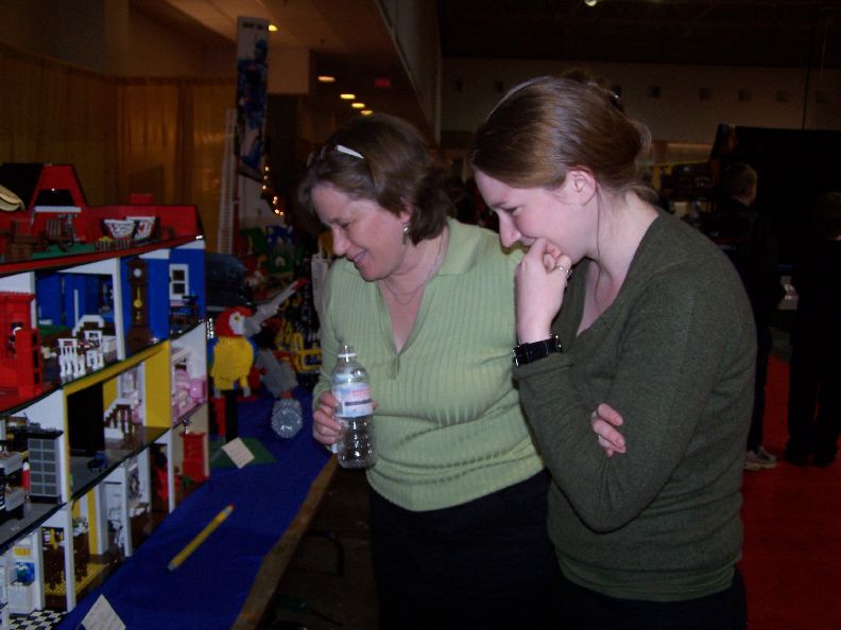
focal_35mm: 38
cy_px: 315
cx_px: 420
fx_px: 923
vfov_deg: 37.7
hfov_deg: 49.0
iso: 140
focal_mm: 6.3
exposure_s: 1/60
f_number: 2.8
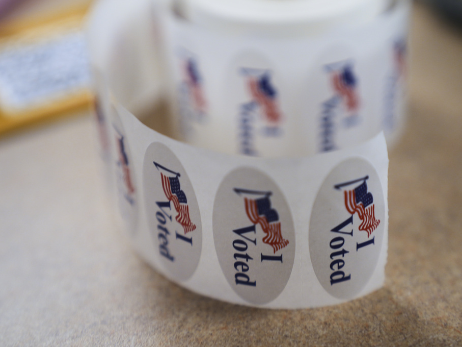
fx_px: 1014
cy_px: 174
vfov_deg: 19.4
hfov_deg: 25.7
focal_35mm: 76
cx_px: 248
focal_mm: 70
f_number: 2.8
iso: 320
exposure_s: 1/100
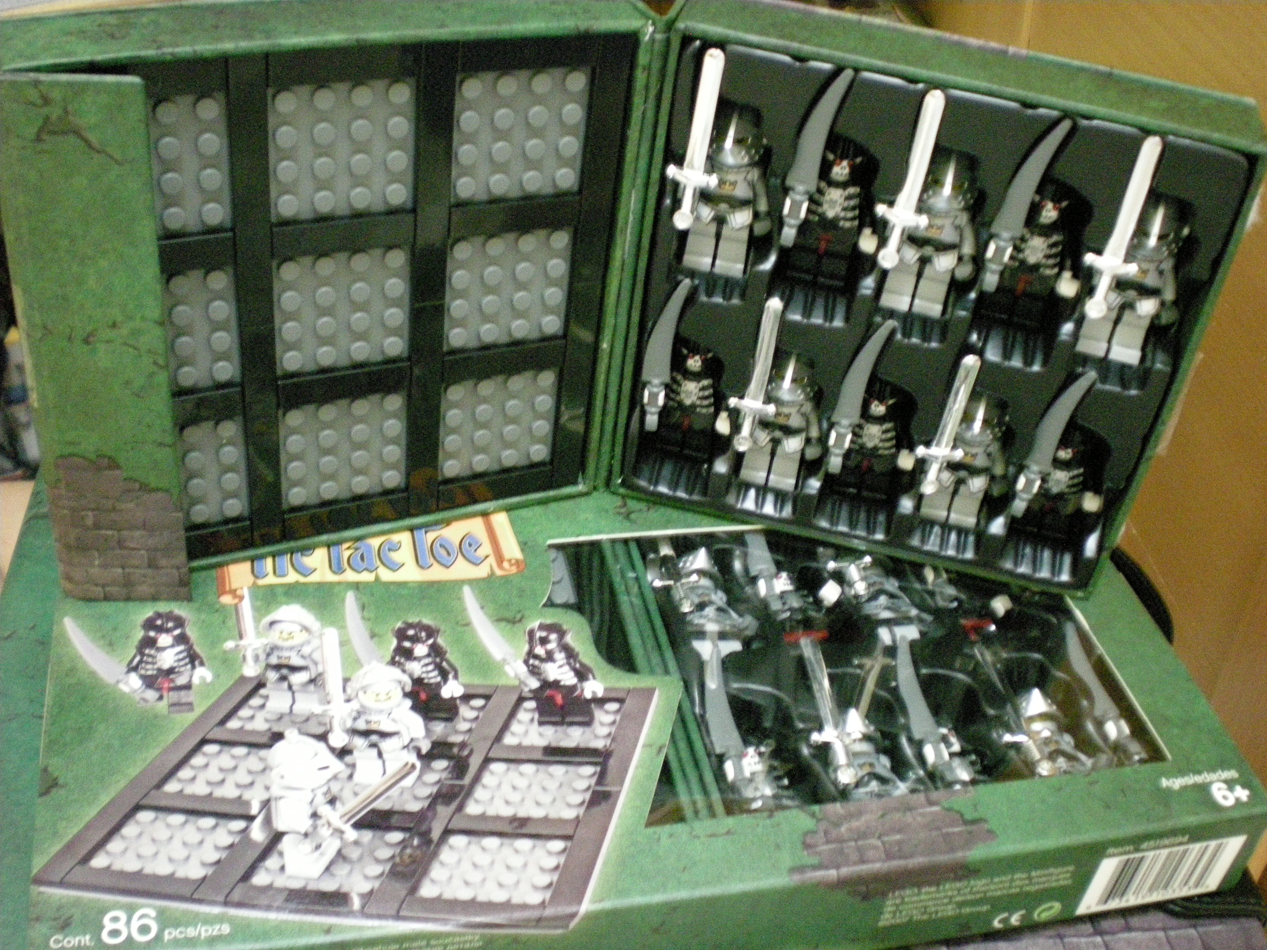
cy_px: 475
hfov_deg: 49.0
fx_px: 1391
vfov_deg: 37.7
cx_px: 634
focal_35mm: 38
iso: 800
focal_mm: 6.3
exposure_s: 1/4.1
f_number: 3.1
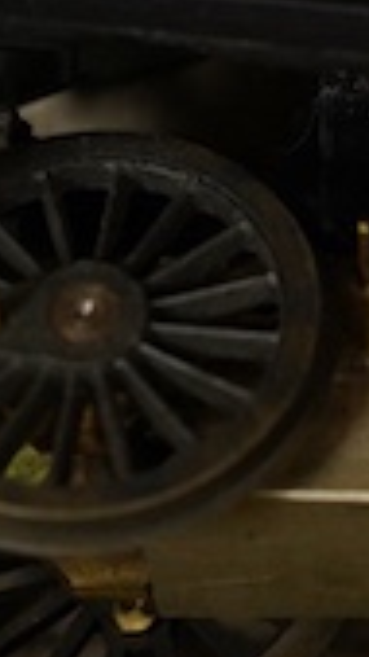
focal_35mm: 251
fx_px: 4368
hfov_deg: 4.8
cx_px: 567
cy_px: 202
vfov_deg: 8.6
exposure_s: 1/160
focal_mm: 30
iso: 1250
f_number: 3.5
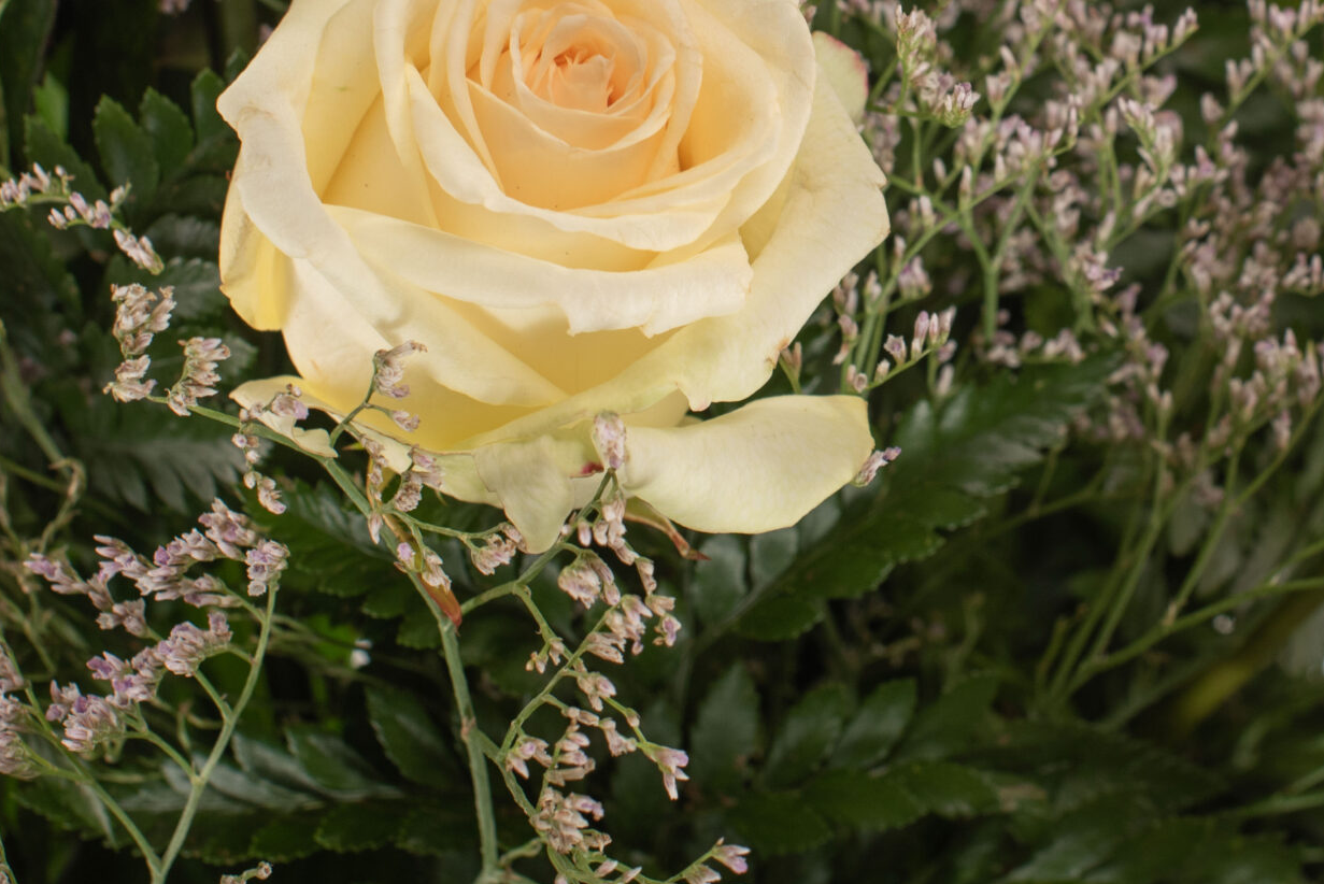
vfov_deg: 13.1
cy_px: 110
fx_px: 3827
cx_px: 1005
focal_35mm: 104
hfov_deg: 19.5
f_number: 8
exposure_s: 1/160
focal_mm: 50
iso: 250
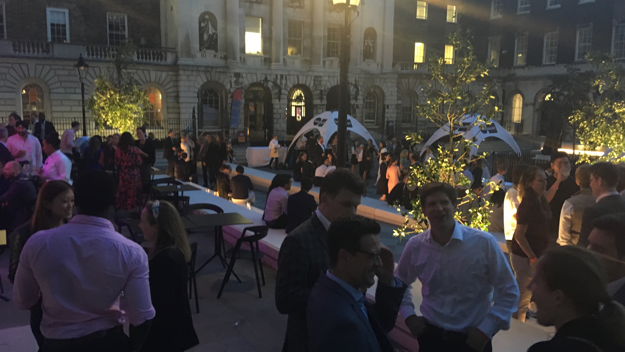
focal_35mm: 32
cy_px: 181
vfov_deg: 36.7
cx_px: 313
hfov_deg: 61.0
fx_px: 530
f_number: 2.2
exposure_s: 1/17
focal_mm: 4.15
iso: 400
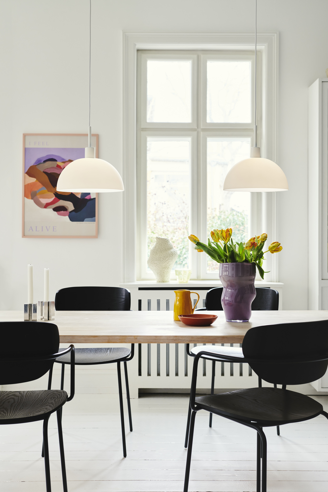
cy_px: 246
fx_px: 683
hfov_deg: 27.0
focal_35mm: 50
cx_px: 164
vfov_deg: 39.6
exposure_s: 1/2
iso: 200
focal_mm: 50
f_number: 5.6
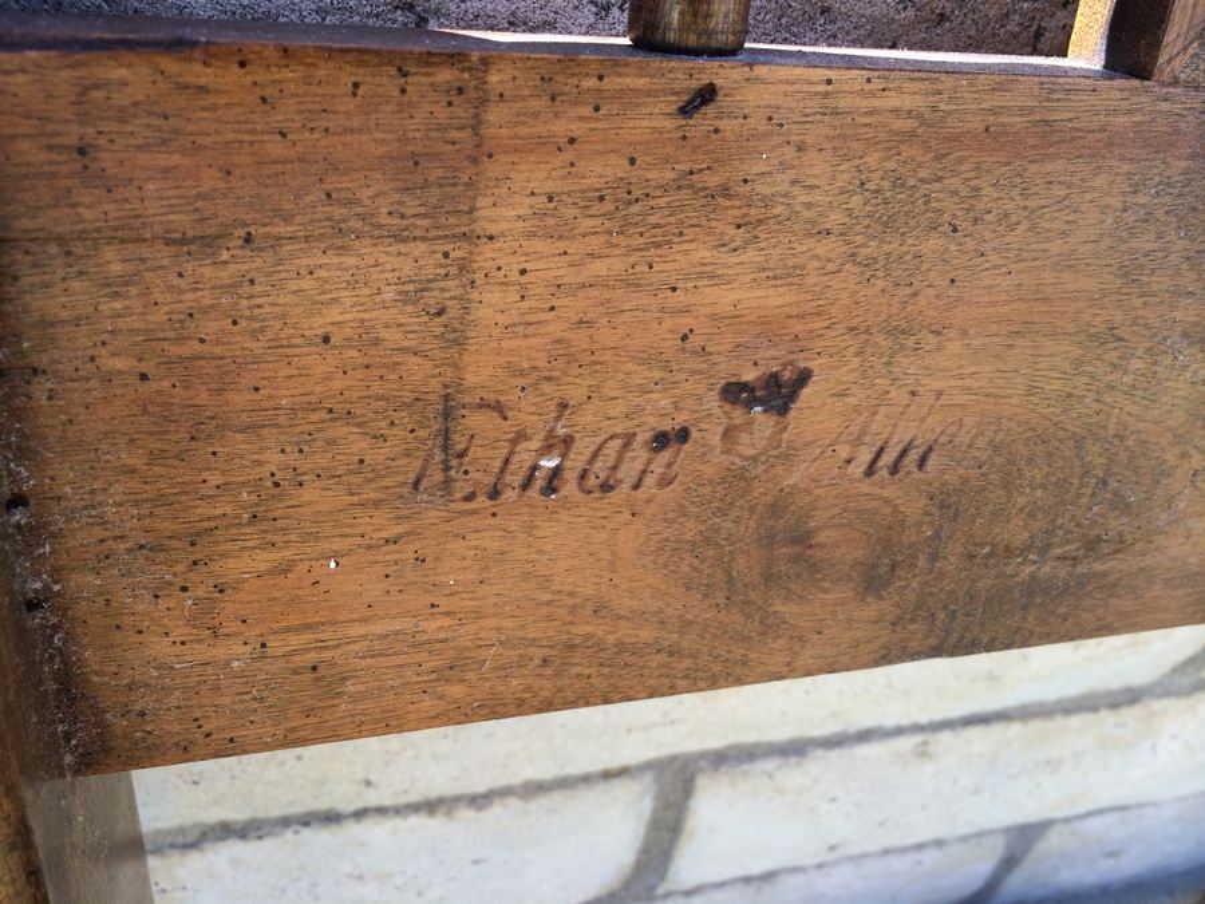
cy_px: 452
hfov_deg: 60.0
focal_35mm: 30
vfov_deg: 46.8
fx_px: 1044
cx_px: 602
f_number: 2.2
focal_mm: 4.12
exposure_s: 1/360
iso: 32
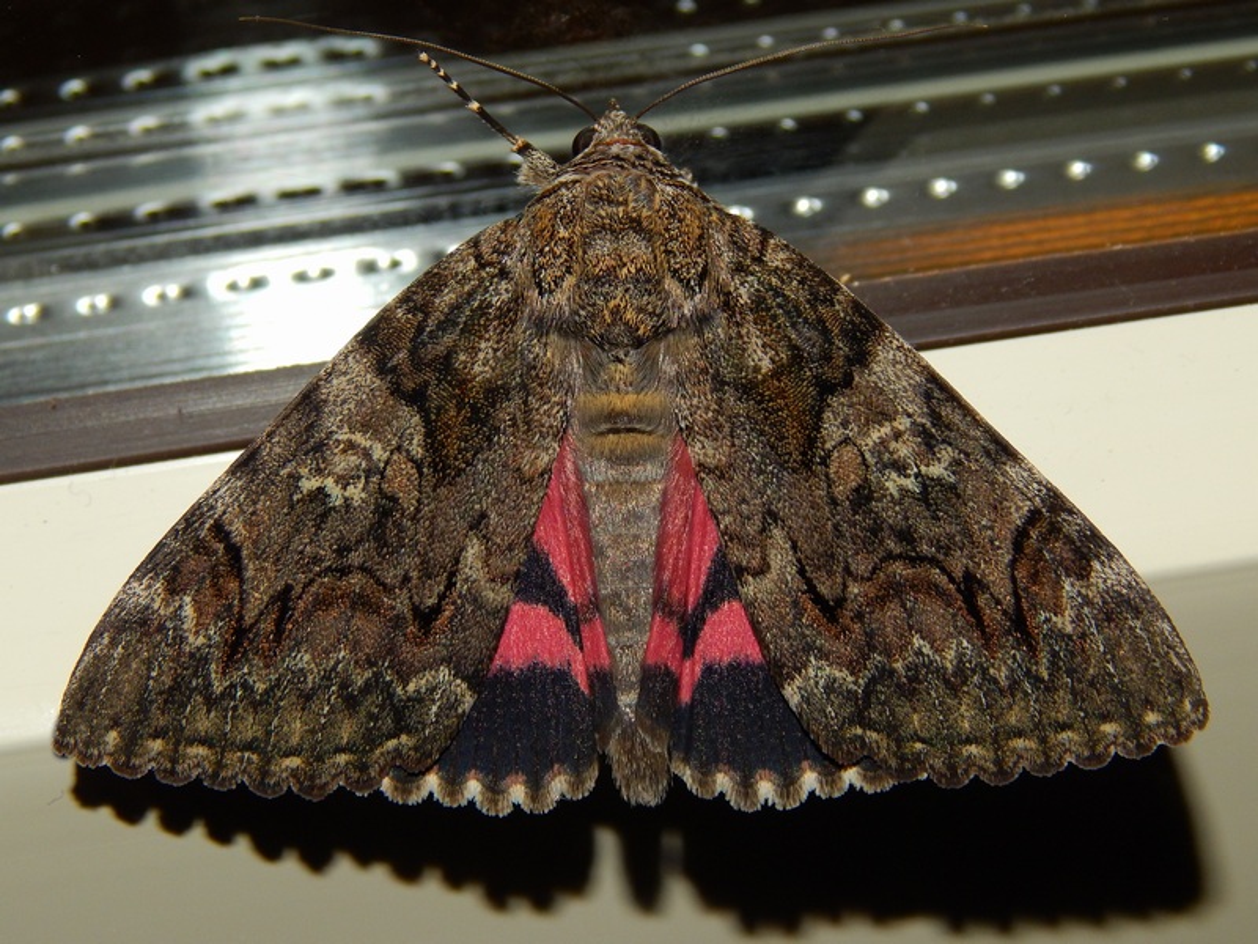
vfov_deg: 14.1
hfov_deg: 18.7
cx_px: 629
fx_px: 3816
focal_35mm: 105
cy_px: 472
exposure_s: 1/30
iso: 200
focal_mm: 18.7
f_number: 9
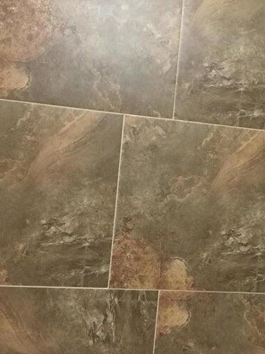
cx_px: 256
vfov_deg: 32.2
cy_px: 177
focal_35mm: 60
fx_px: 613
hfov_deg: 23.5
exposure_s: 1/15
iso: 100
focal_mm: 4.15
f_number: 2.2
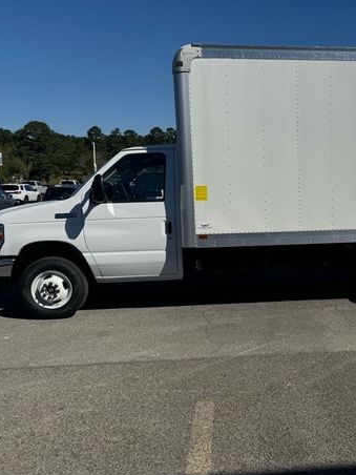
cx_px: 281
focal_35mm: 34
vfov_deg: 54.0
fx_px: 466
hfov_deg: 40.2
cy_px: 234
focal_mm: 6.76
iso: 80
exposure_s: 1/12346
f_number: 1.78
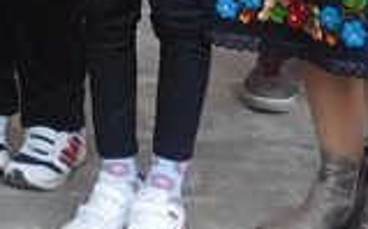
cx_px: -414
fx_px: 2465
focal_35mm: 246
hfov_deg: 8.1
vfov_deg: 5.0
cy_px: -514
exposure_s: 1/200
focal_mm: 6.3
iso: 125
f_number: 3.5
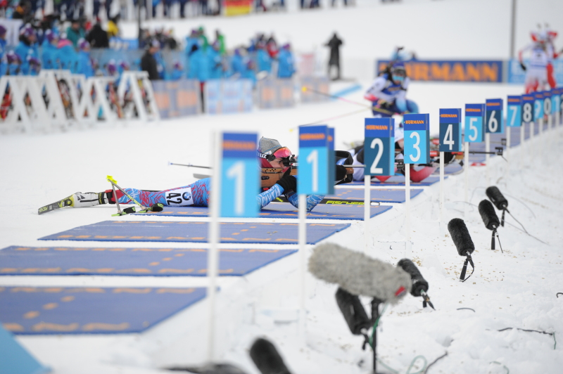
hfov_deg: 10.3
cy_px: 187
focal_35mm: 200
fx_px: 3125
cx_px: 282
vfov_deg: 6.9
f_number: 3.5
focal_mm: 200
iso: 1600
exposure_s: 1/4000
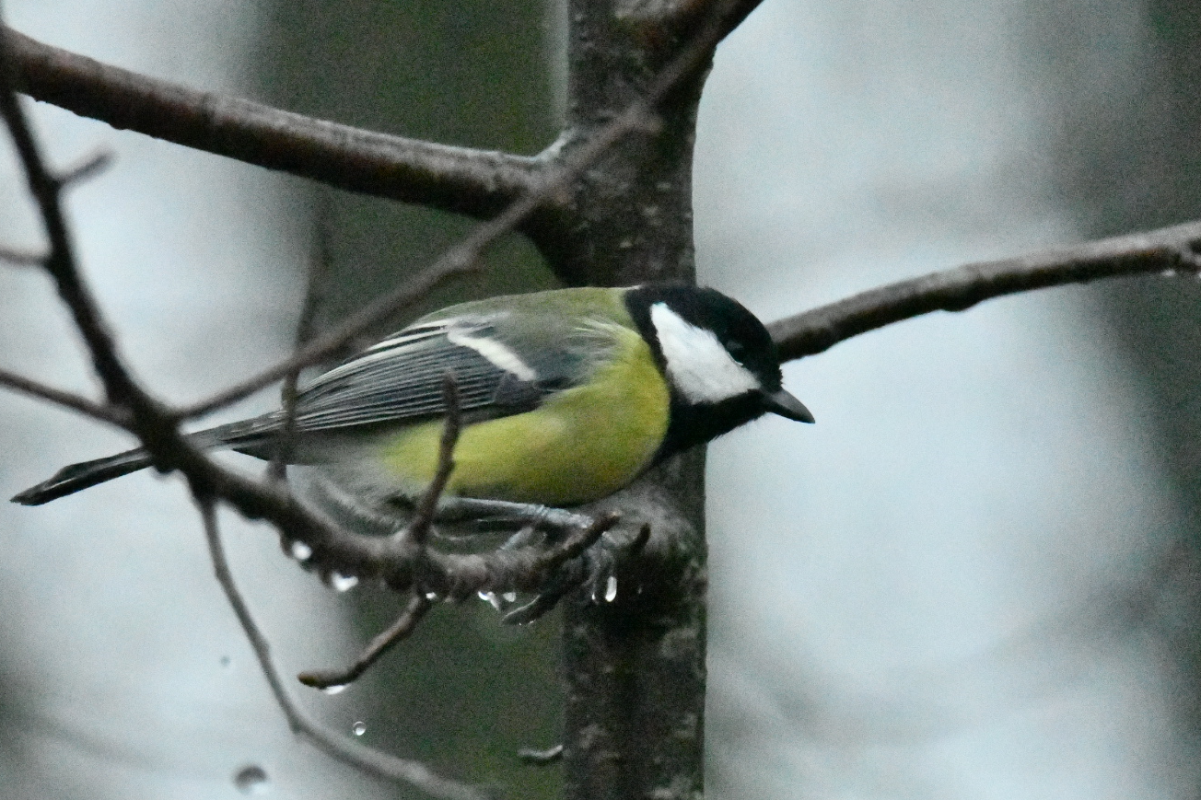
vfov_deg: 1.2
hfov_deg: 1.8
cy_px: 398
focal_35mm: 1118
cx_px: 463
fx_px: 37290
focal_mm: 600
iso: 51200
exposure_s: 1/8000
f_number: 13
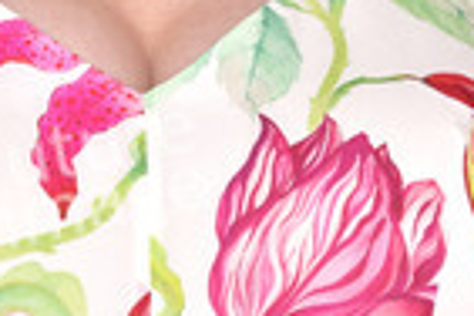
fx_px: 9361
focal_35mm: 711
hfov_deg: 2.9
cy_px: -313
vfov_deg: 1.9
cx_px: 133
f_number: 7.1
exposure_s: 1/200
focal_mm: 250
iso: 500
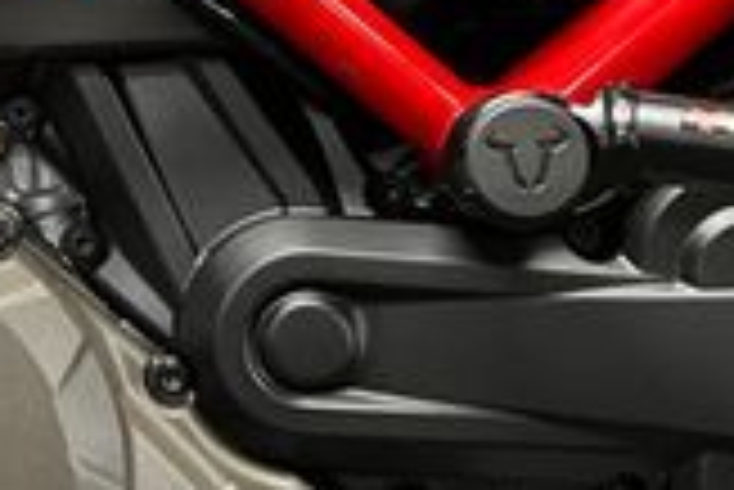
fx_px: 2163
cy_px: 148
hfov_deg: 18.8
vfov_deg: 12.9
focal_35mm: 106
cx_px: 23
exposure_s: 1/50
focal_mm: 5.1
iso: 500
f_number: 1.6
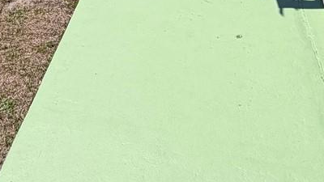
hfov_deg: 34.2
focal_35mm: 61
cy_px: -173
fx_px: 524
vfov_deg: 15.9
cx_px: 201
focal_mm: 2.22
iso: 20
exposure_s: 1/1125
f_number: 2.2
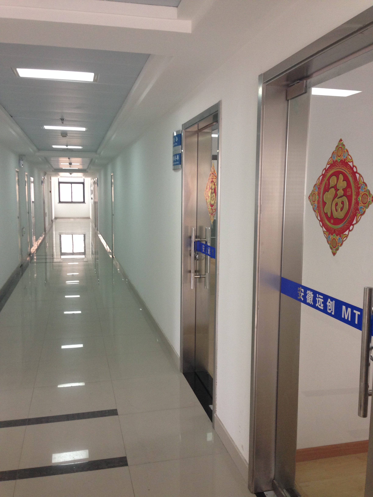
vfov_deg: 55.4
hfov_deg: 42.9
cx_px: 186
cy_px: 248
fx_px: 474
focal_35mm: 33
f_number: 2.4
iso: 100
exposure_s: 1/20
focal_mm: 4.12
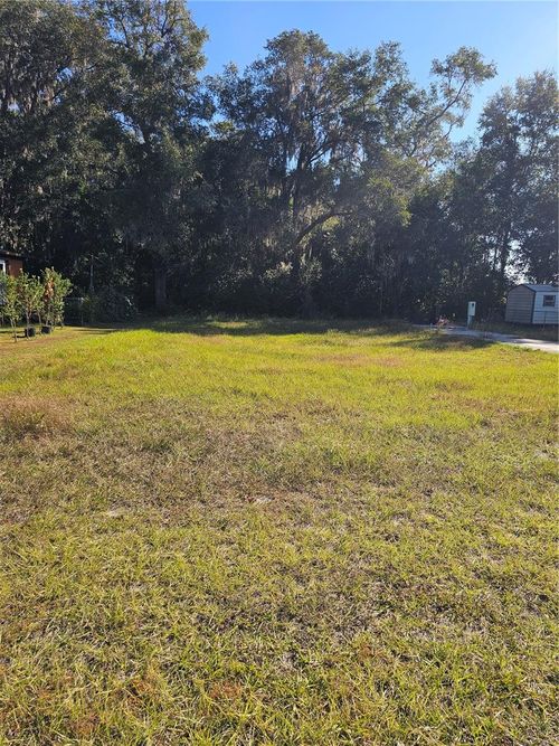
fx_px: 495
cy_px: 373
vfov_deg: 73.9
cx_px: 280
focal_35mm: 23
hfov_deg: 58.9
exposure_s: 1/472
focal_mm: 6.3
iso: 10
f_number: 1.7
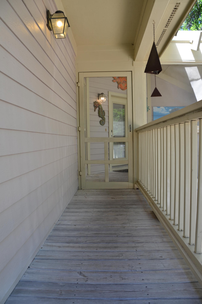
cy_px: 152
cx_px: 101
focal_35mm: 27
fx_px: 228
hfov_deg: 47.7
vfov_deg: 67.5
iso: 200
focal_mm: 18
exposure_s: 1/125
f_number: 5.6
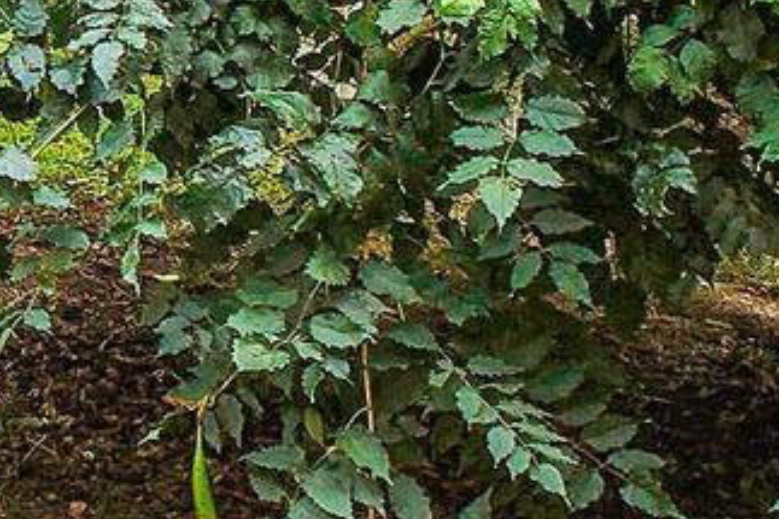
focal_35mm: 114
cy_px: -658
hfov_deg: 12.7
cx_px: -1230
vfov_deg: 10.6
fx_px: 2465
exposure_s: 1/100
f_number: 6.3
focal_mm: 18
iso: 100
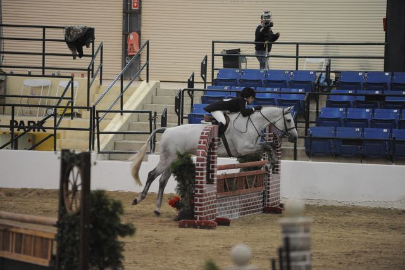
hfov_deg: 10.3
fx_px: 2249
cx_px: 202
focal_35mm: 200
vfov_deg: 6.9
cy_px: 135
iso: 6400
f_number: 2.8
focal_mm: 200
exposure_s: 1/400
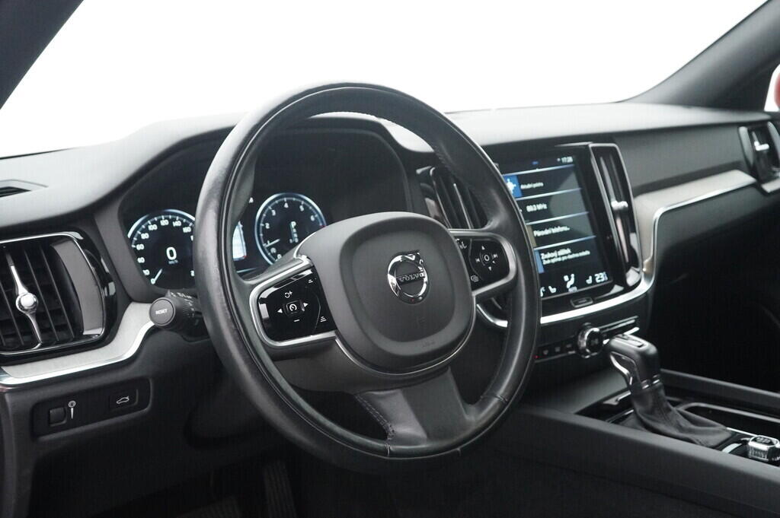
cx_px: 390
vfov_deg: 36.8
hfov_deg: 53.2
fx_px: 779
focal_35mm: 36
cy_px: 259
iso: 6400
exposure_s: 1/250
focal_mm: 24
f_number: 6.3
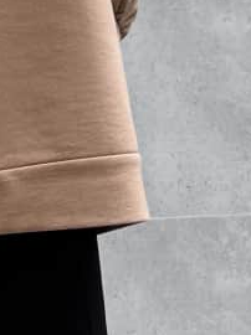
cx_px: -111
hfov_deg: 10.6
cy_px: 213
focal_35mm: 136
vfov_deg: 14.5
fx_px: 1317
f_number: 1.5
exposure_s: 1/214
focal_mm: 5.7
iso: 40
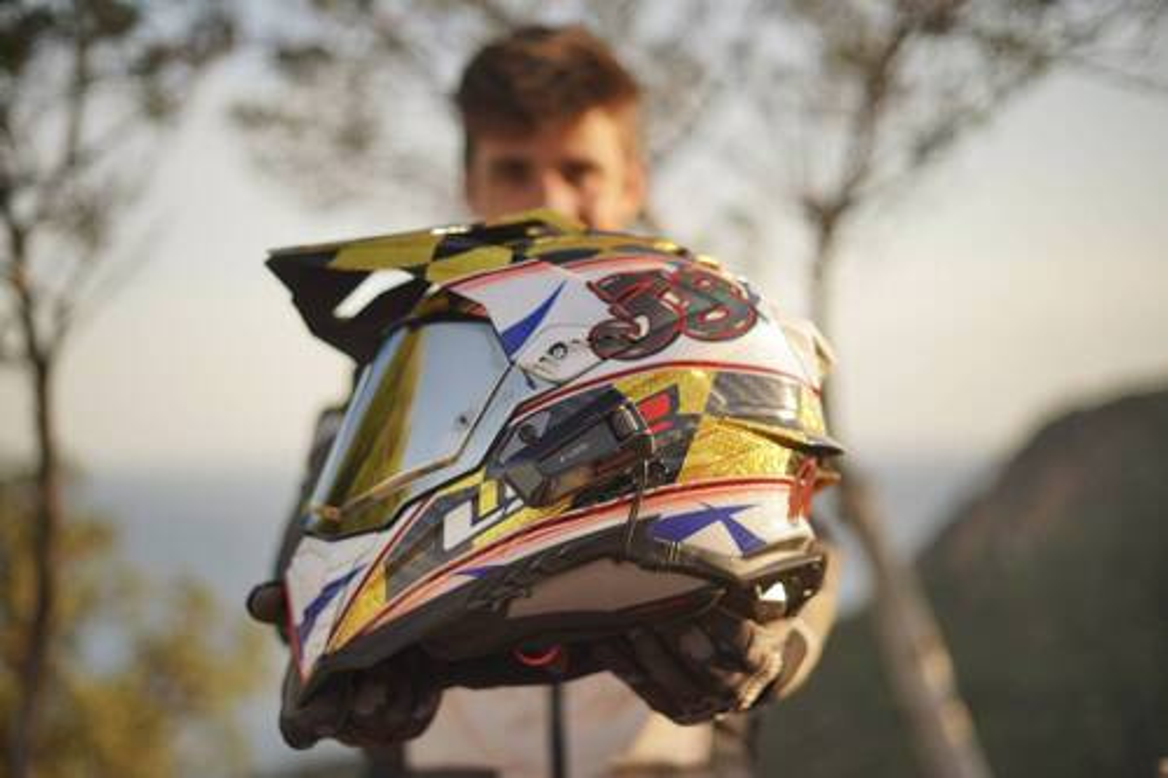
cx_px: 584
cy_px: 389
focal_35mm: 50
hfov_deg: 39.6
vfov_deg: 27.0
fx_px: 1622
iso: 125
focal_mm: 50
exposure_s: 1/1000
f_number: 1.8
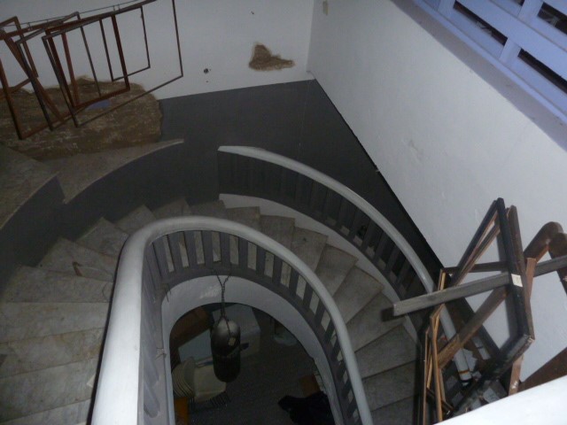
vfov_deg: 54.9
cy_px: 212
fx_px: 409
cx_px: 284
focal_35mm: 25
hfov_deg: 69.4
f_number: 3.3
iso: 400
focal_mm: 4.1
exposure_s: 1/30
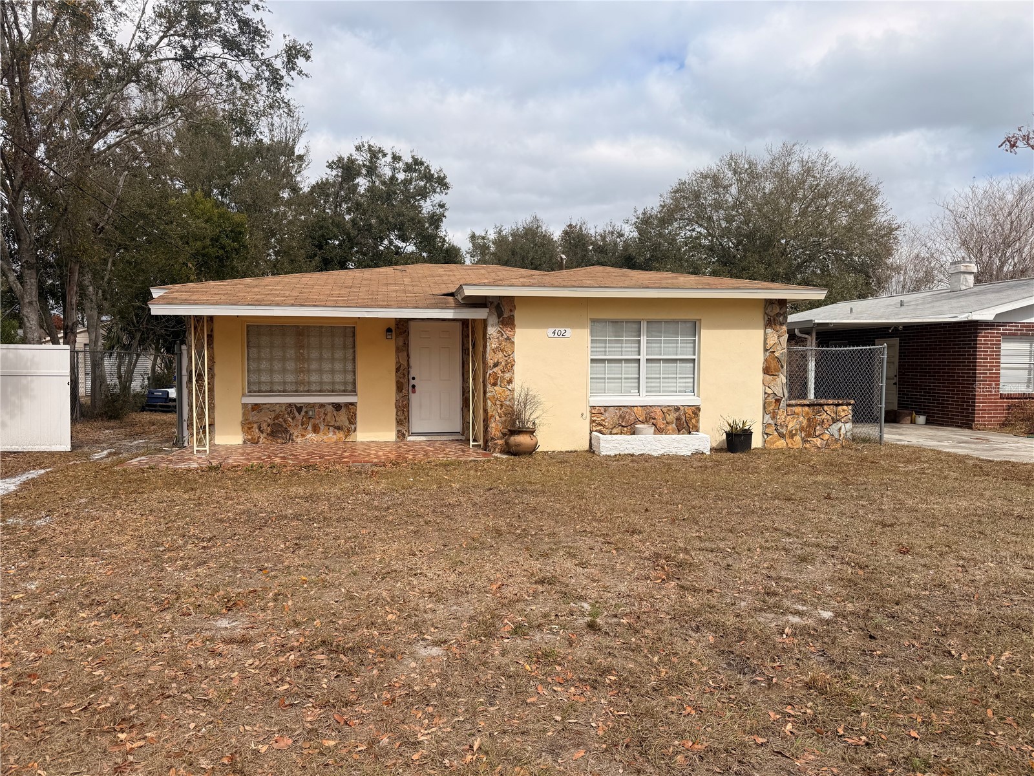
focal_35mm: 24
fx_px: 717
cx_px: 517
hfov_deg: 71.6
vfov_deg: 56.8
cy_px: 388
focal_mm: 6.76
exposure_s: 1/5714
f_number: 1.78
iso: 80
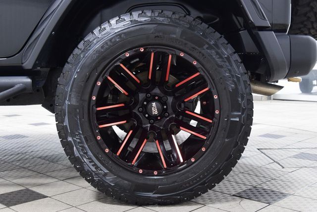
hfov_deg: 41.1
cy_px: 106
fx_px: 423
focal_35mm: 48
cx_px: 158
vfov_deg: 28.1
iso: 1600
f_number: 6.3
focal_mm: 32
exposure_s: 1/15
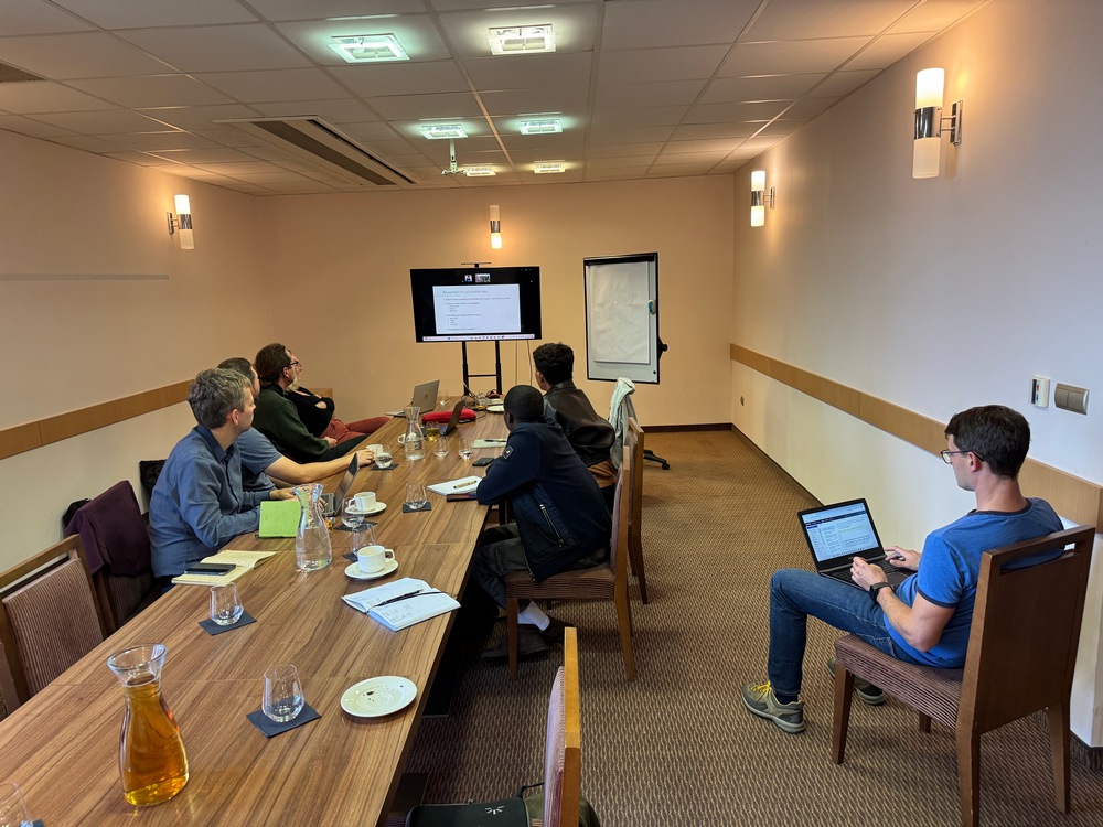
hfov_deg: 71.6
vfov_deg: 56.8
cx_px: 552
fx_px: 765
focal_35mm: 24
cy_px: 414
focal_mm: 6.76
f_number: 1.78
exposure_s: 1/100
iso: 200
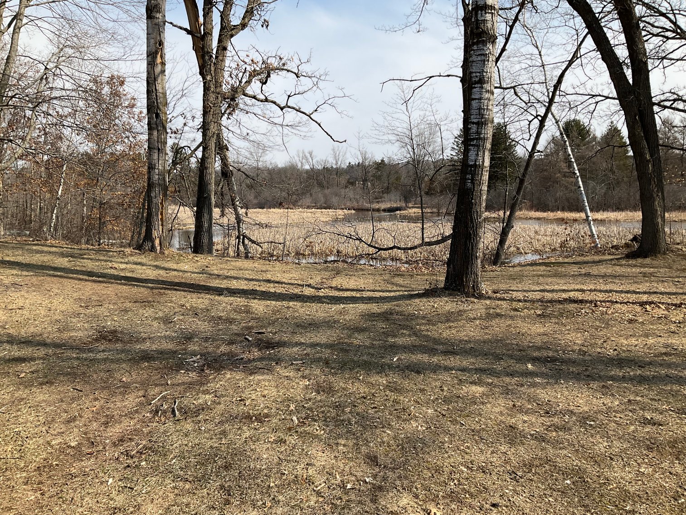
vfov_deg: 48.2
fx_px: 575
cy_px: 258
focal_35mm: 29
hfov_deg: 61.7
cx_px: 343
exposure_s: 1/1730
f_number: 1.8
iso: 25
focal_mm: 3
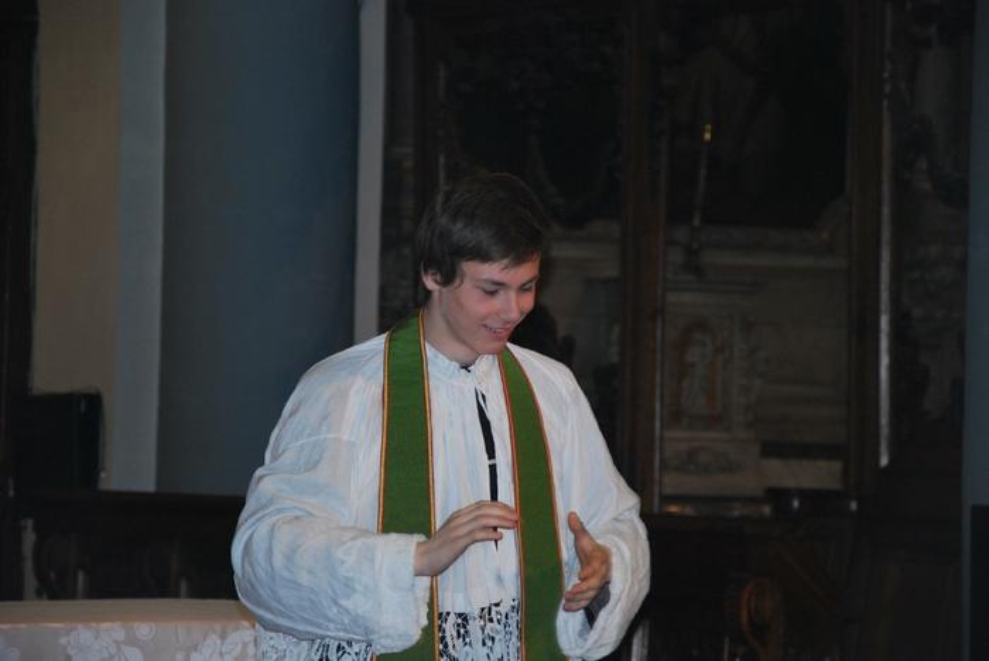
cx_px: 494
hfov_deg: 13.0
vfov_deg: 8.7
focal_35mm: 158
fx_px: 4330
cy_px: 330
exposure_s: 1/60
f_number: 5.6
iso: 720
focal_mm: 105
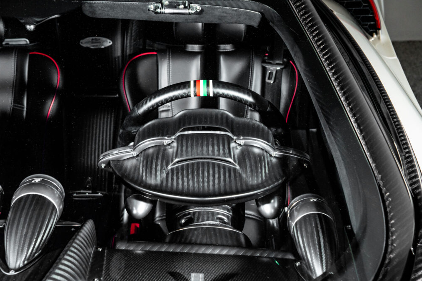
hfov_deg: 28.5
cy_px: 140
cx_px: 212
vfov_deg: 19.2
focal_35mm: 71
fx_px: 832
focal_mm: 70
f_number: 10
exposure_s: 1/125
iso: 250
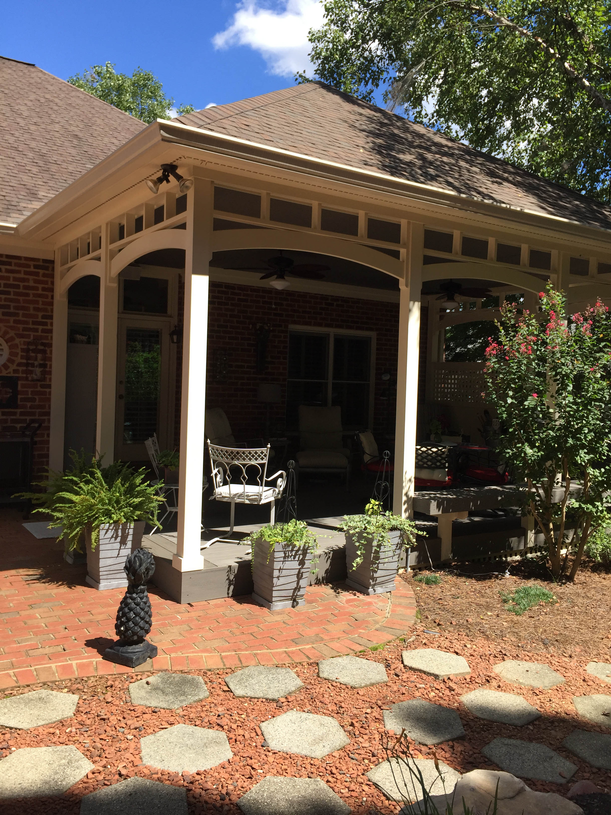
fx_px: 682
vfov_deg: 61.7
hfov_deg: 48.2
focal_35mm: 29
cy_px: 408
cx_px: 306
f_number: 2.2
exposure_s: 1/989
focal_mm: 4.15
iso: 32
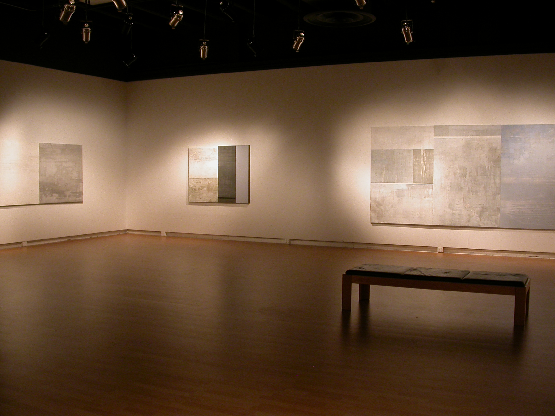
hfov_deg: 49.0
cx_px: 278
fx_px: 609
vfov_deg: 37.7
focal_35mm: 38
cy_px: 208
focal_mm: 7.85
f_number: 2.6
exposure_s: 1/26.7
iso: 100
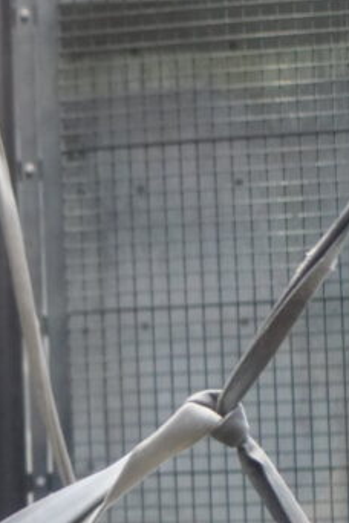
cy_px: 508
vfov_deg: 12.9
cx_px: -395
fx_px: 2290
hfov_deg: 8.2
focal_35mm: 158
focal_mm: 35
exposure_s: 1/250
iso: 2000
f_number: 1.8
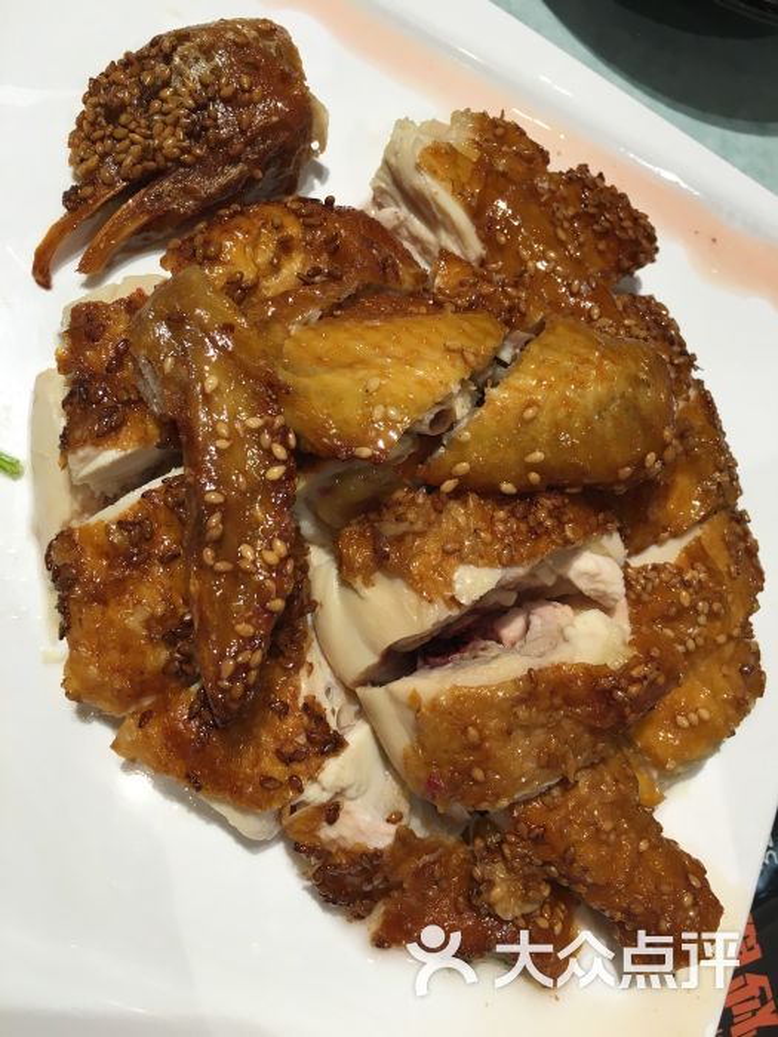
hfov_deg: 48.2
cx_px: 389
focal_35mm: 29
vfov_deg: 61.7
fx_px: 869
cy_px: 518
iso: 25
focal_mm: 4.15
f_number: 2.2
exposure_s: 1/33
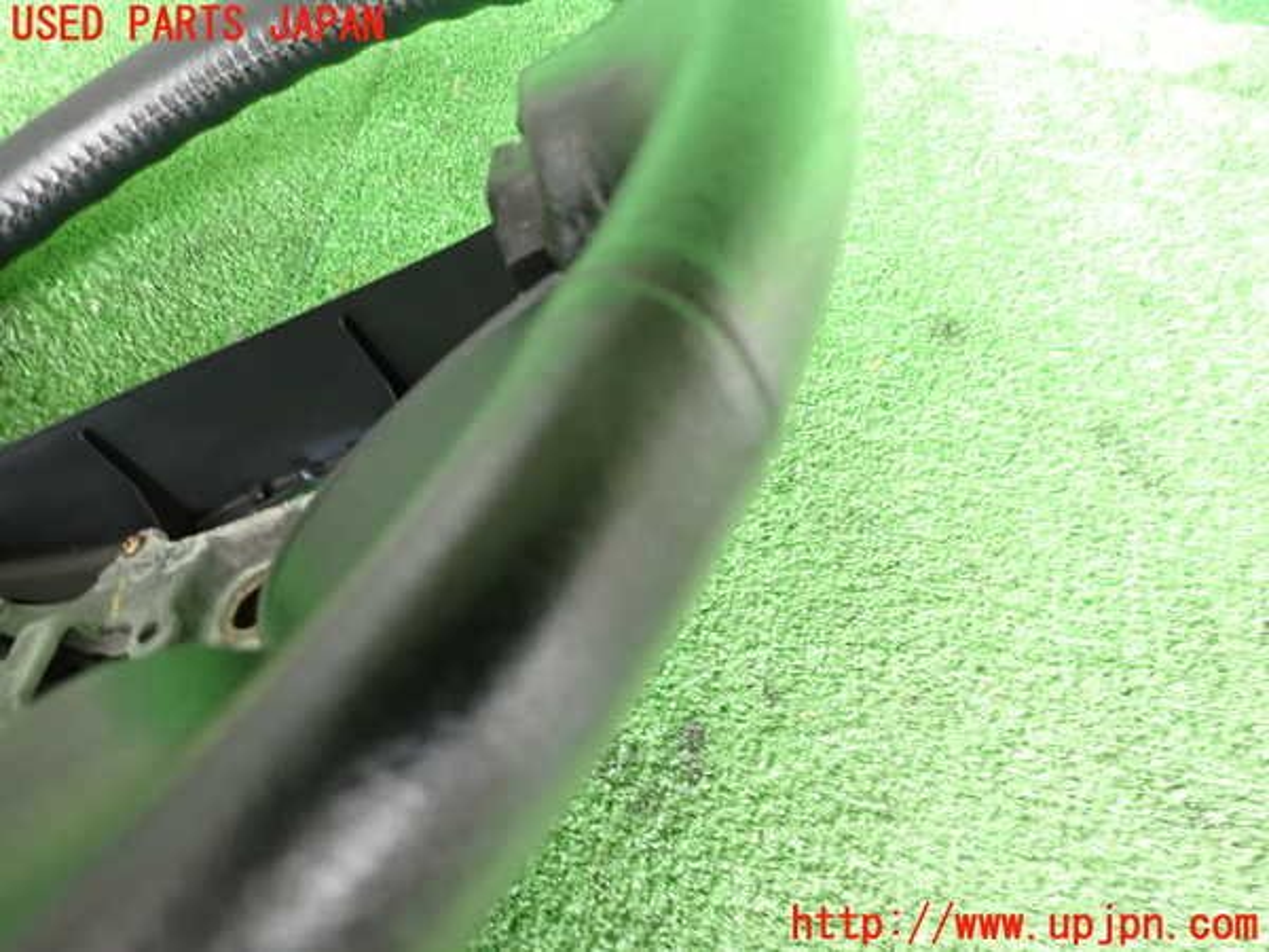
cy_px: 476
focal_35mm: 25
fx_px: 916
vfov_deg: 54.9
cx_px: 634
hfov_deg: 69.4
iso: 400
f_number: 2
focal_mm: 4.5
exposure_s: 1/30
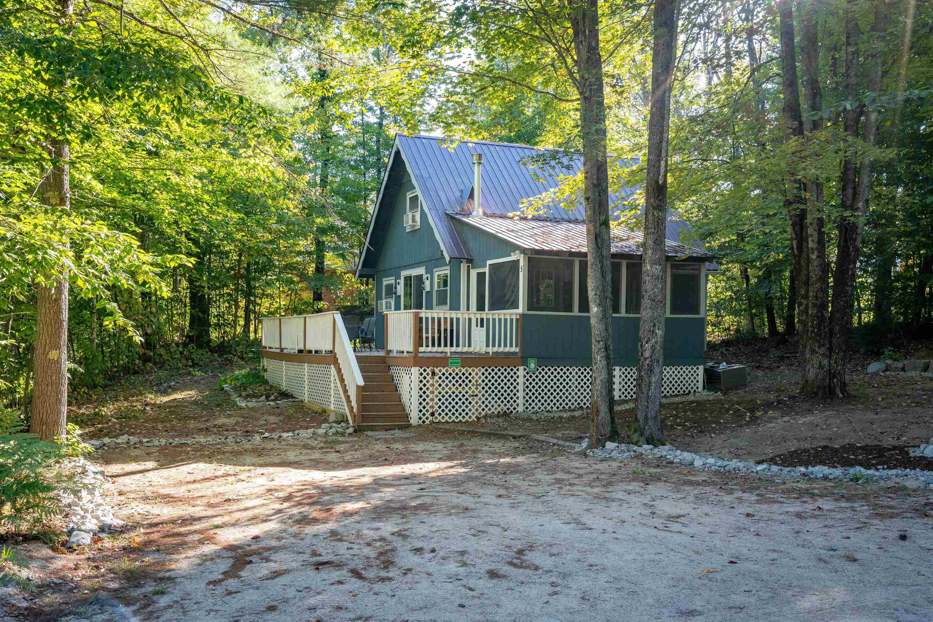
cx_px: 466
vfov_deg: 37.9
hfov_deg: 54.4
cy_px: 311
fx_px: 907
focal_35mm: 35
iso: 320
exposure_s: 1/50
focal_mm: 35
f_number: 11
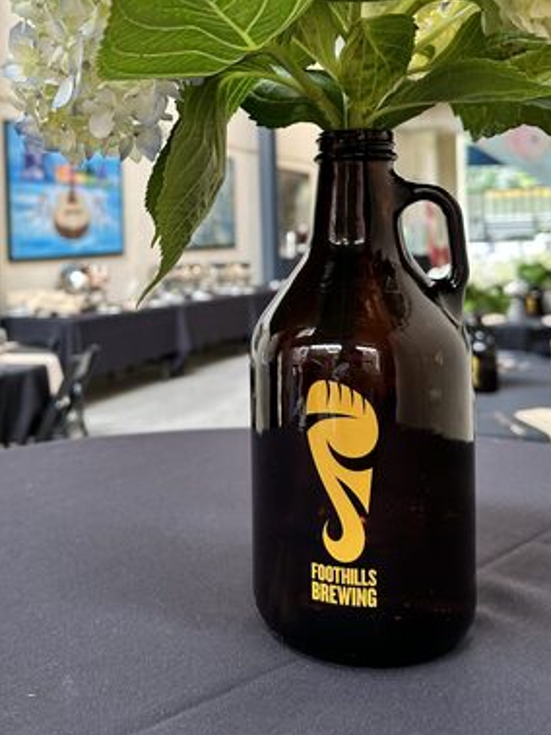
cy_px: 225
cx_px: 217
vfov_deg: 47.9
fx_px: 807
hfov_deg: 37.5
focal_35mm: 38
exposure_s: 1/60
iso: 125
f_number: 1.78
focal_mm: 6.86
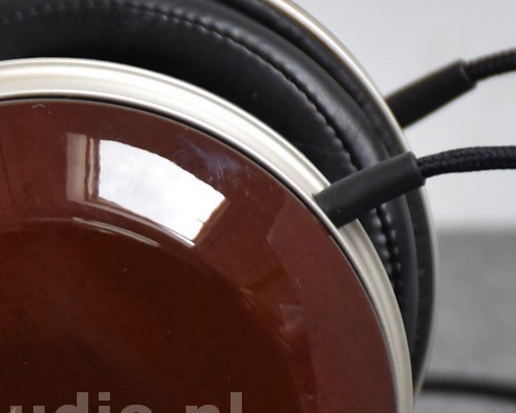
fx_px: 7390
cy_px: 415
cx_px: -181
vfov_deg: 3.2
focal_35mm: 484
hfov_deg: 4.0
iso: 560
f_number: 5.3
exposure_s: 1/60
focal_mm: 95
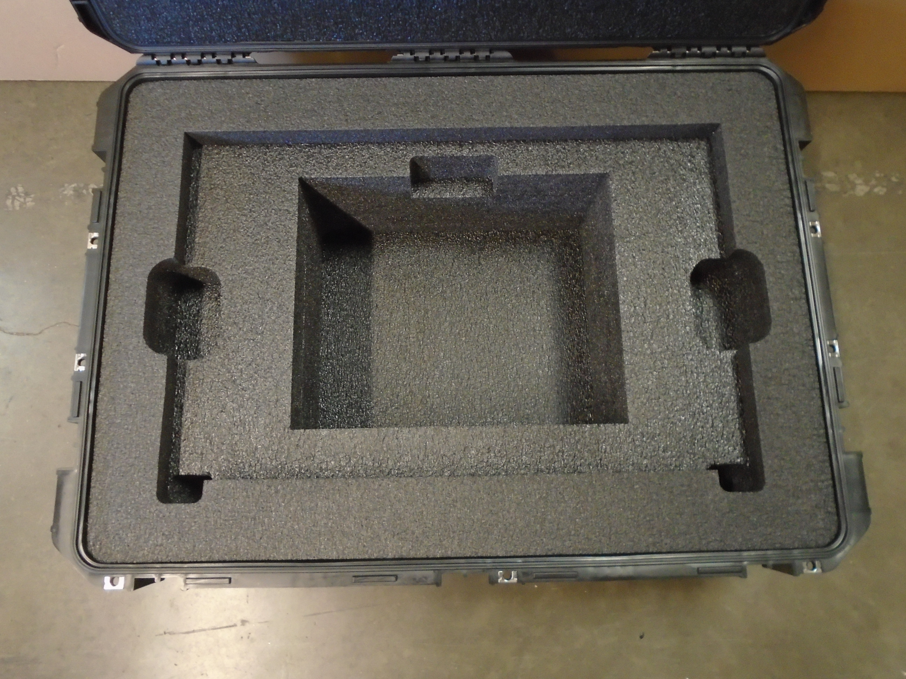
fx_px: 680
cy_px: 340
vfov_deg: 53.1
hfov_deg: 67.3
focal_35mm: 26
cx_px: 453
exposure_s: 1/8
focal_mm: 4.6
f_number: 3.2
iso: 400
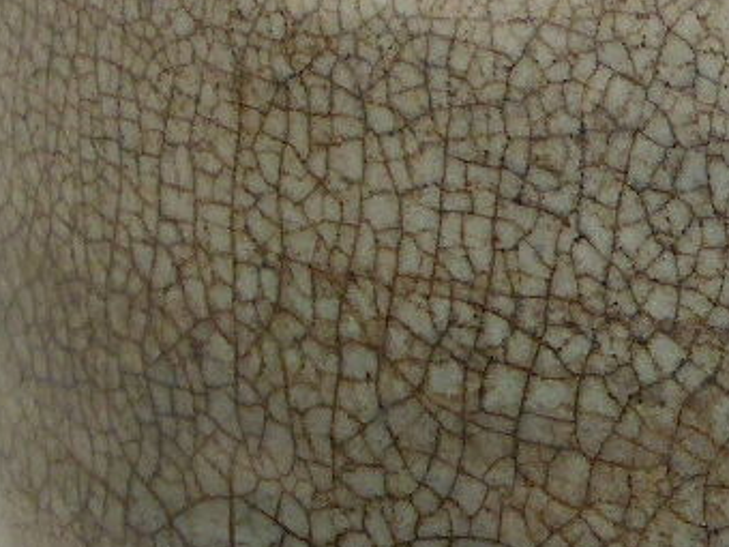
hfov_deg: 9.5
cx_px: 845
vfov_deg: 7.2
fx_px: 4317
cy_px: 405
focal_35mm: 205
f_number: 3.7
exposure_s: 1/80
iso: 100
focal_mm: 6.1
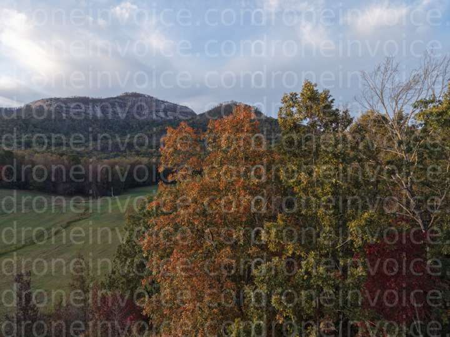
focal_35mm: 24
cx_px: 225
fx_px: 312
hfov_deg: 71.6
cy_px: 168
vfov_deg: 56.8
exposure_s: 1/640
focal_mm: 8.67
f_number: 1.8
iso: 280
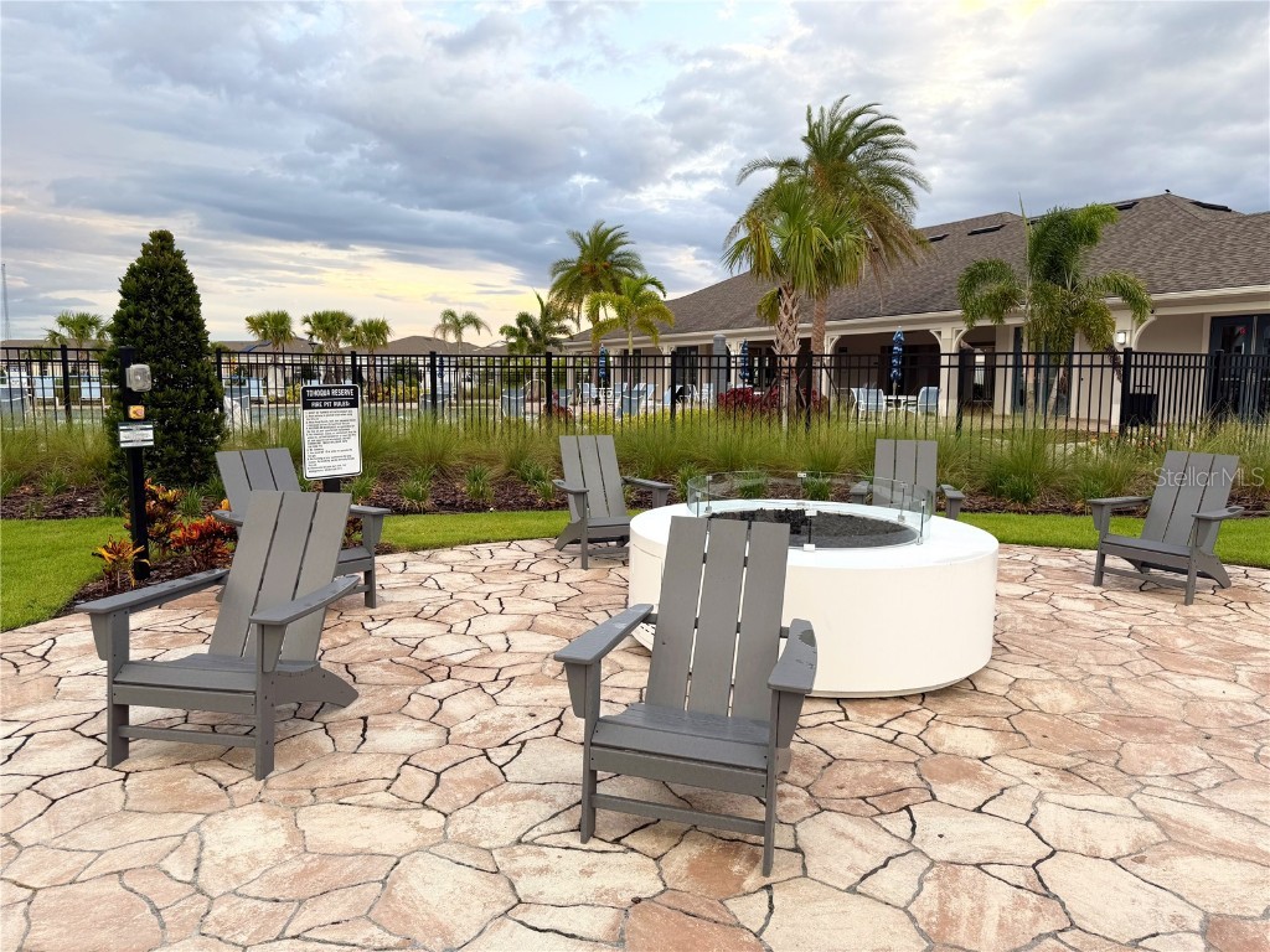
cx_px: 635
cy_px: 476
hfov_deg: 71.6
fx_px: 881
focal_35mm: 24
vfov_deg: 56.8
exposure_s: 1/567
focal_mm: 6.76
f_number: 1.78
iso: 80
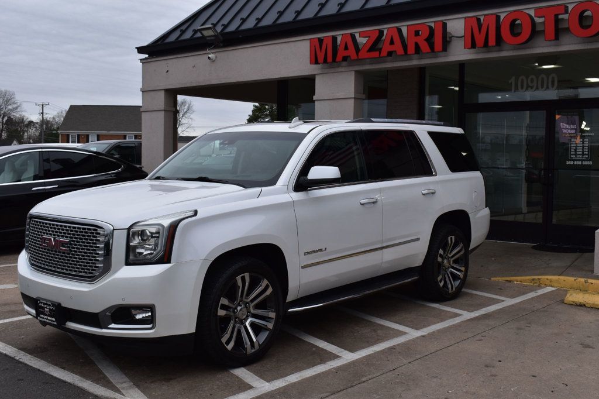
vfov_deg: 31.9
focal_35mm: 42
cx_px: 300
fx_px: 699
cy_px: 200
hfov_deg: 46.4
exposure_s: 1/200
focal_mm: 28
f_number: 10
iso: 400
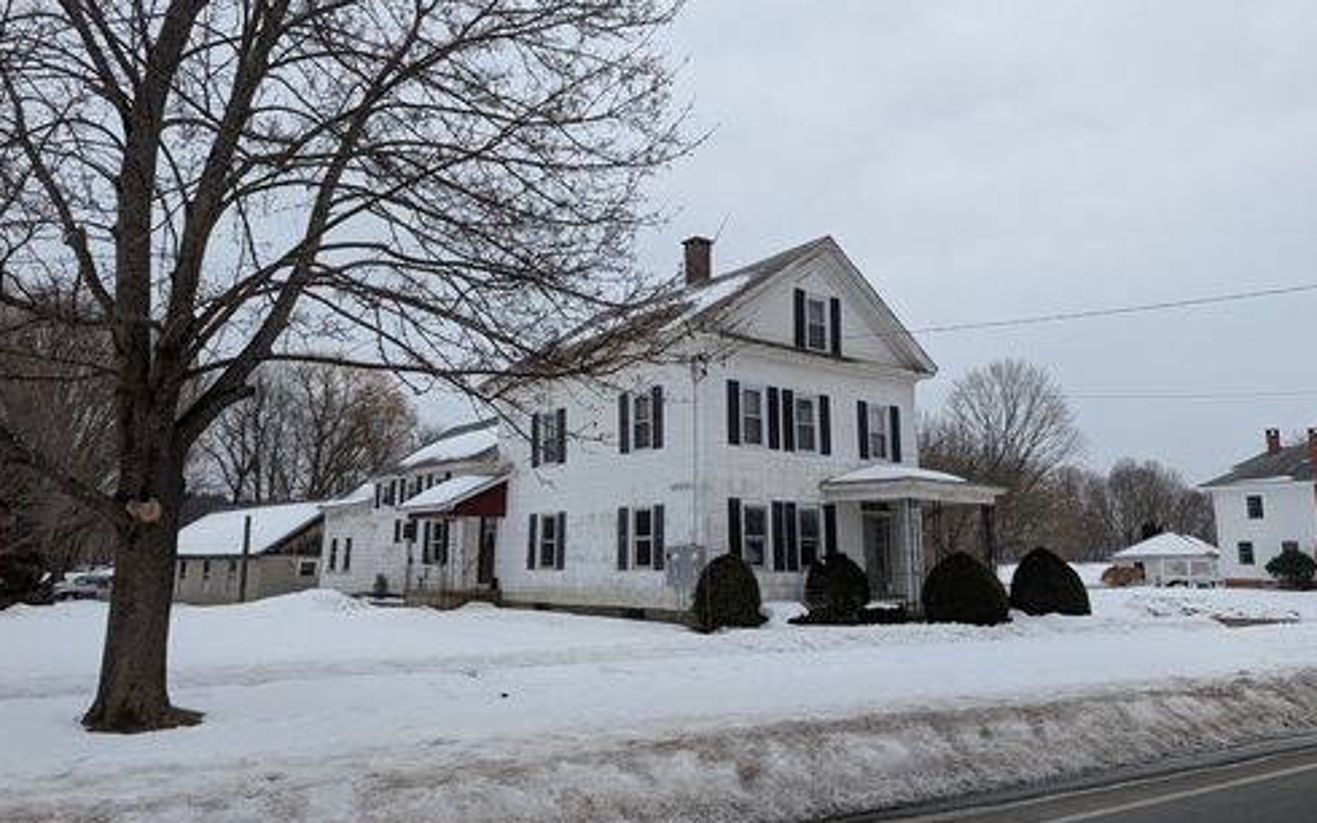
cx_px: 658
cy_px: 395
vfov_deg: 47.6
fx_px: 933
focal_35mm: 26
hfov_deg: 70.4
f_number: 1.68
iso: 24
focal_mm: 6.9
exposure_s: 1/686
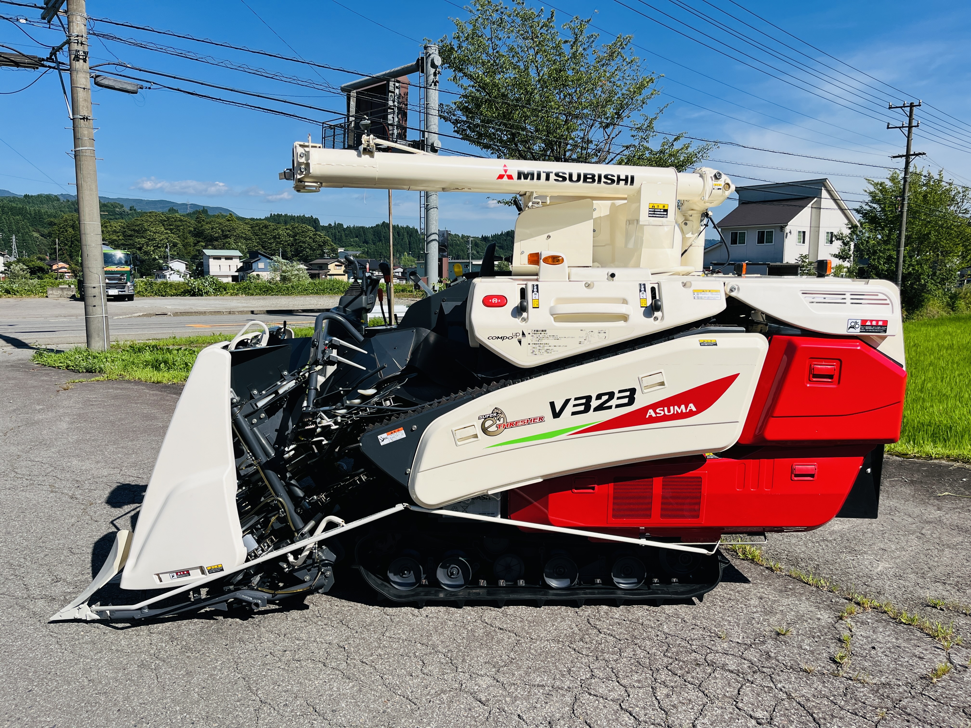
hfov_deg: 67.3
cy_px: 364
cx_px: 486
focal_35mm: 26
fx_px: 729
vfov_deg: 53.1
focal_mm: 5.1
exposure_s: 1/5848
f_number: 1.6
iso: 50
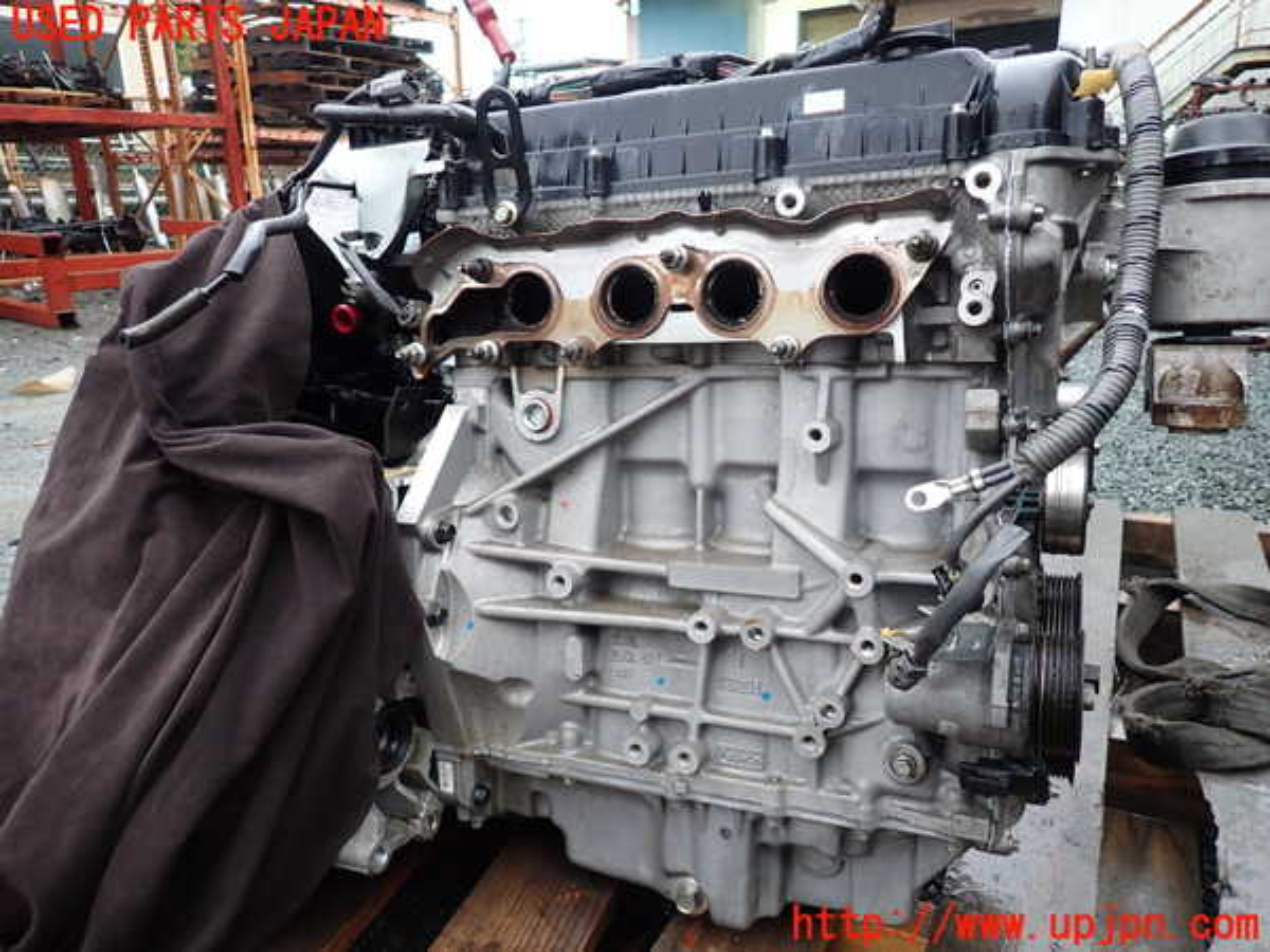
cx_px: 635
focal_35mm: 25
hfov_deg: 69.4
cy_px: 476
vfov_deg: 54.9
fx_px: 917
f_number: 2
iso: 200
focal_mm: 4.5
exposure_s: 1/50
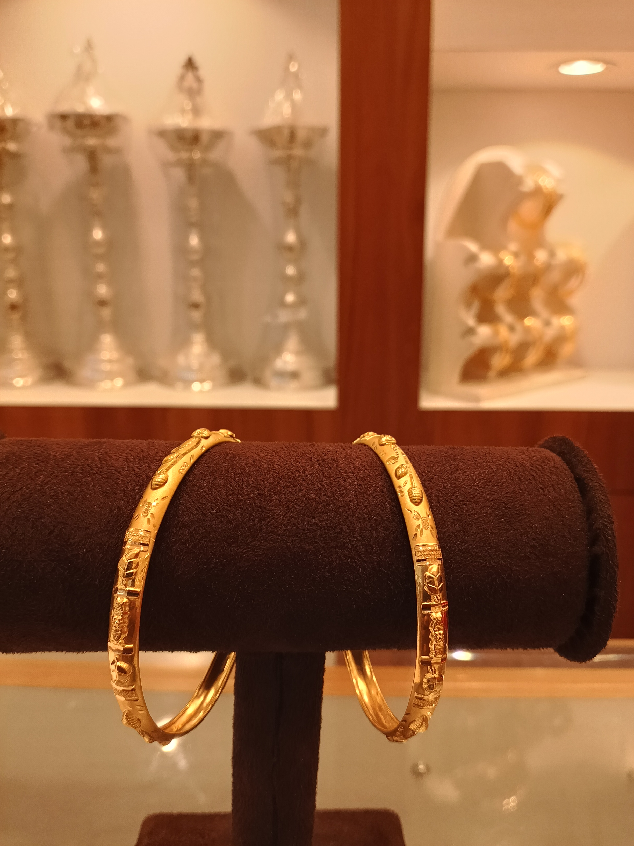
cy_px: 423
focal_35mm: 27
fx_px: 659
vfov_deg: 65.3
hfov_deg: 51.4
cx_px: 317
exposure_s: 1/100
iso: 50
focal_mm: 3.61
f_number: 1.8
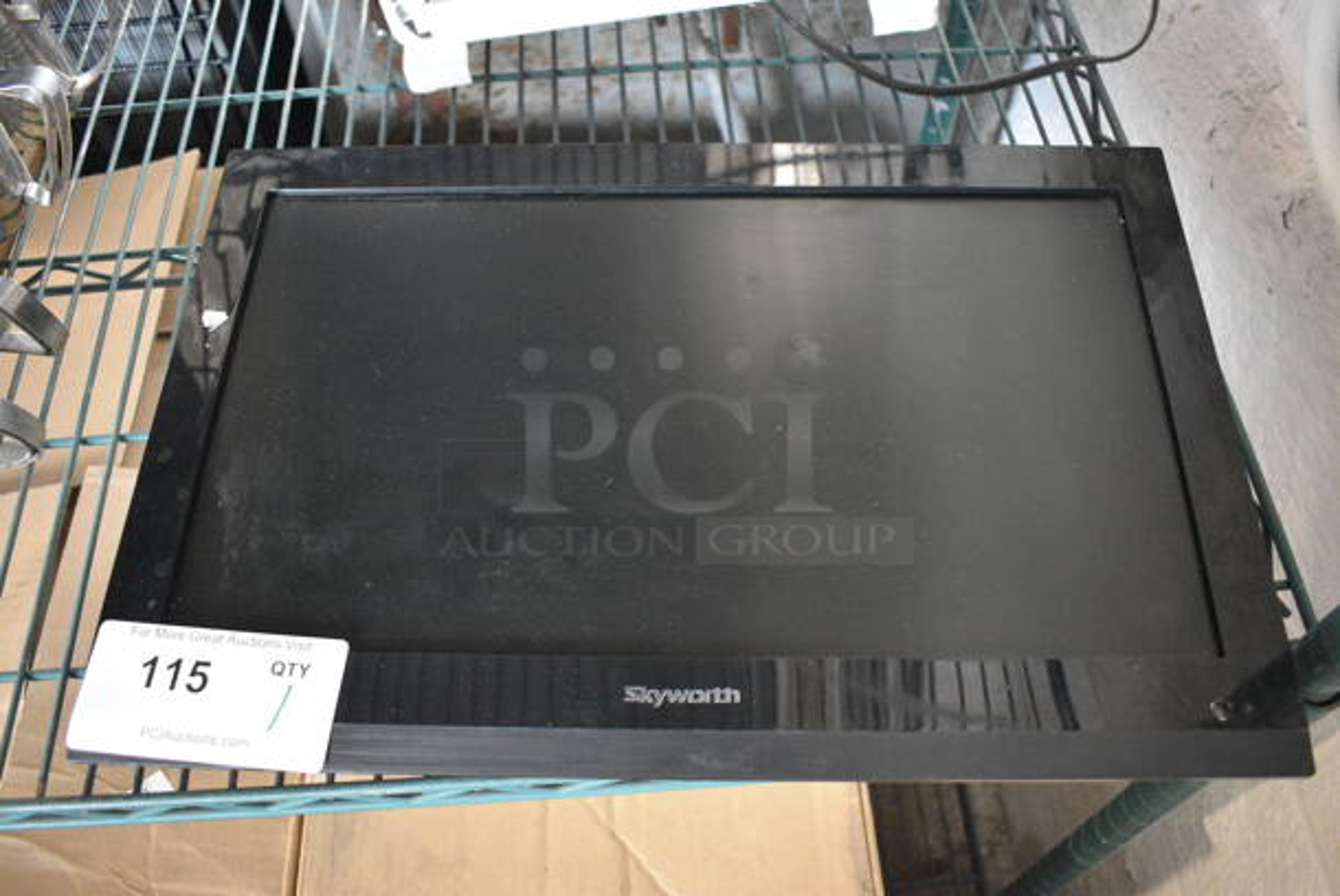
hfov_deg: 61.9
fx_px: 1118
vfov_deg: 43.7
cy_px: 448
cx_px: 670
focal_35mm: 30
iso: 5000
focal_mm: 20
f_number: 3.5
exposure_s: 1/125
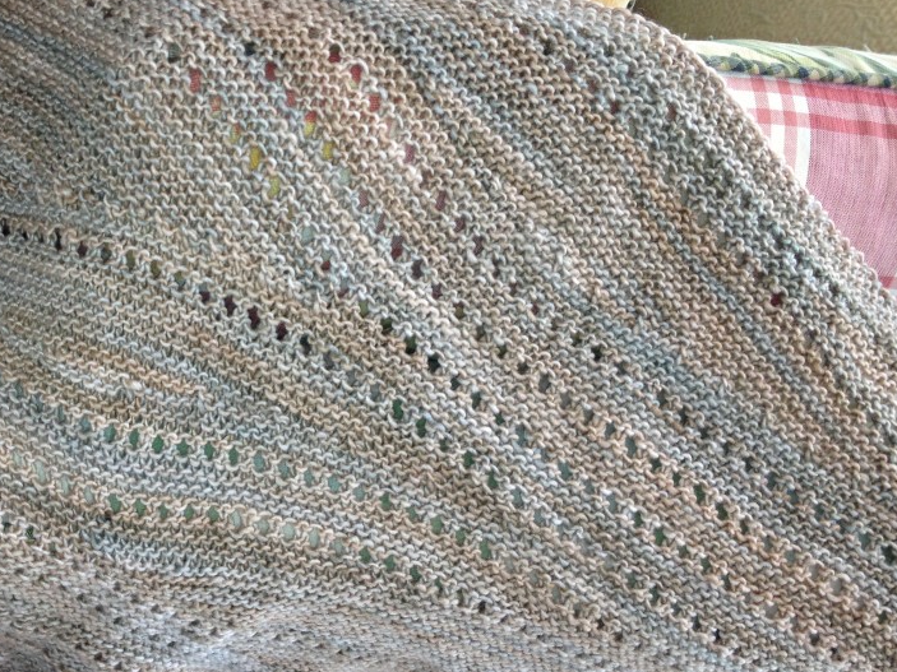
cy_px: 343
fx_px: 1321
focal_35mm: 51
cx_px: 248
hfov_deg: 36.8
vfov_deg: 28.6
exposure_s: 1/39
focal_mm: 4.28
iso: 50
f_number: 2.4
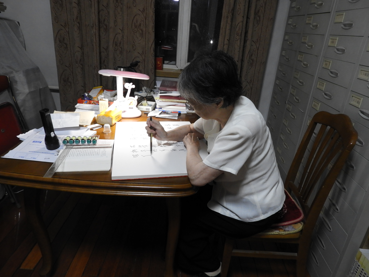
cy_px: 138
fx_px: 256
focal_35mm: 24
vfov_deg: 56.8
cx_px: 184
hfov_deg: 71.6
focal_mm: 4.3
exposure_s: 1/30
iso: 400
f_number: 3.3
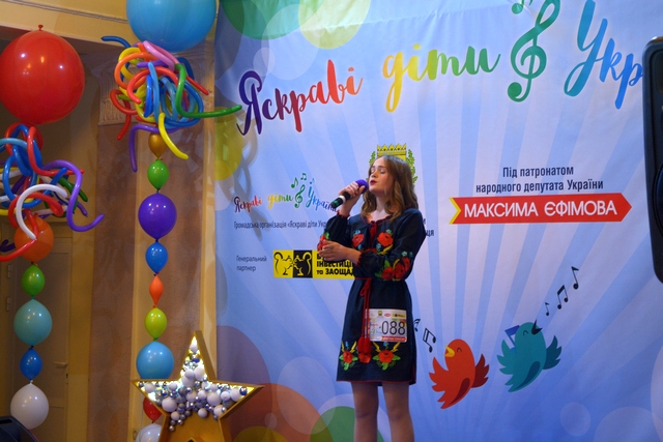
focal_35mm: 82
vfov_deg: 16.6
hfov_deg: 24.6
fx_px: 1520
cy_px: 221
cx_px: 332
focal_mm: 55
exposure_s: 1/30
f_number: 5.6
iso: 640
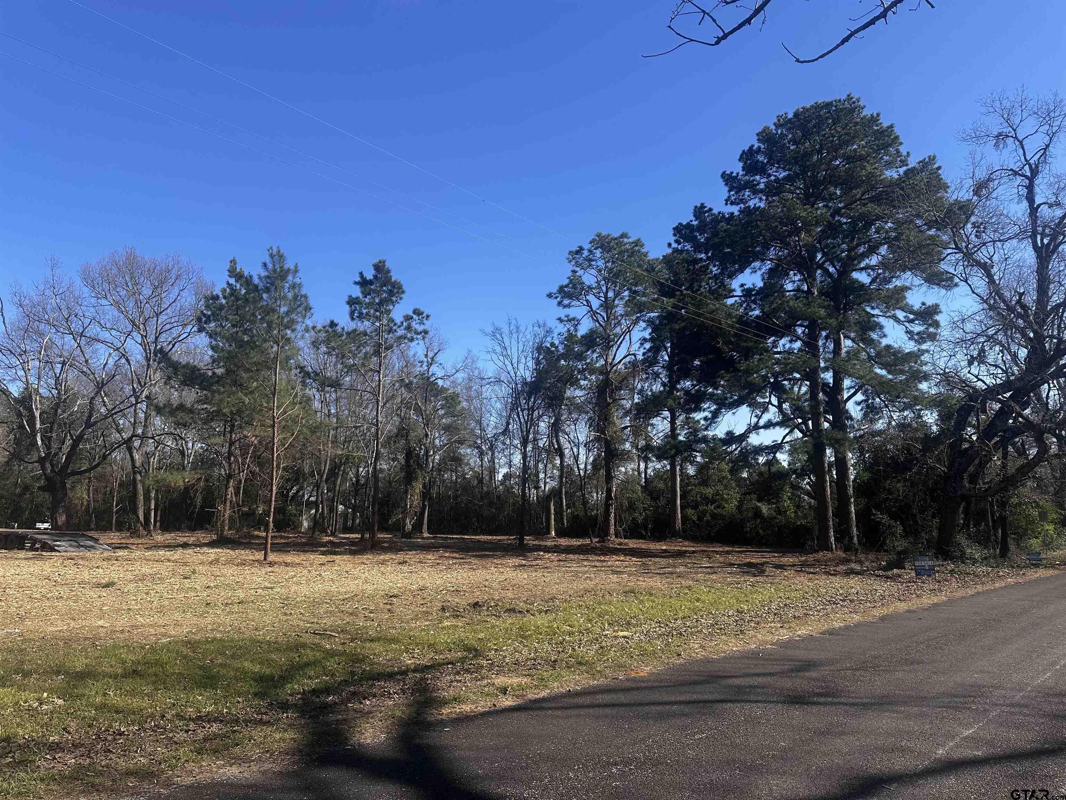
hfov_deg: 71.6
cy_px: 400
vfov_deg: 56.8
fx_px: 739
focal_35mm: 24
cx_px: 533
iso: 80
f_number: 1.78
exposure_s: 1/2525
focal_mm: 6.86
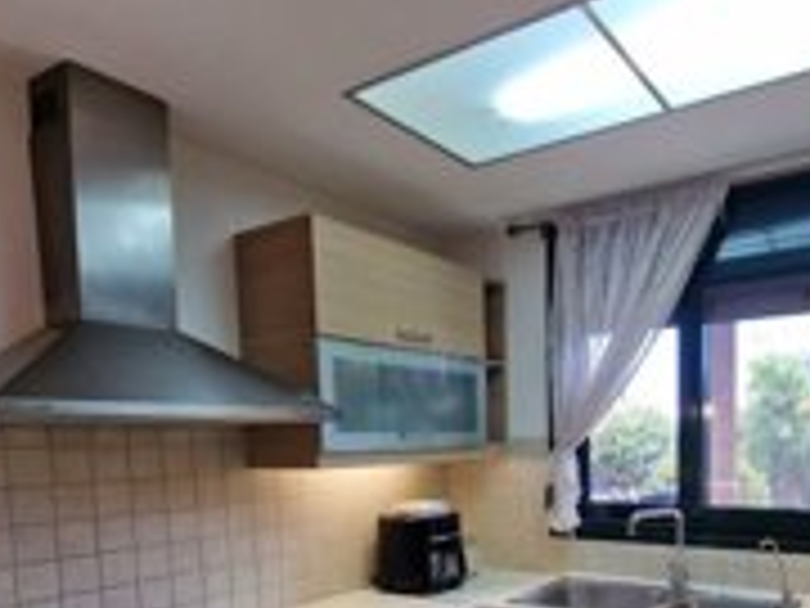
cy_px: 500
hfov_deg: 65.7
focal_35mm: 26
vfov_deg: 49.5
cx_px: 531
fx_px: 608
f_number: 2.2
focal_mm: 2.2
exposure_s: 1/100
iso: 80
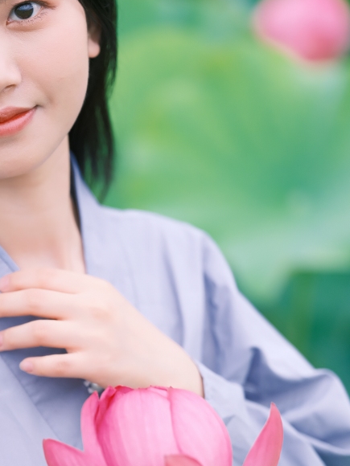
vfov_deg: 8.8
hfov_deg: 6.6
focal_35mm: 225
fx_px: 3033
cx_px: -49
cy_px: 420
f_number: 2
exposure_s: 1/350
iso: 200
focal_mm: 110
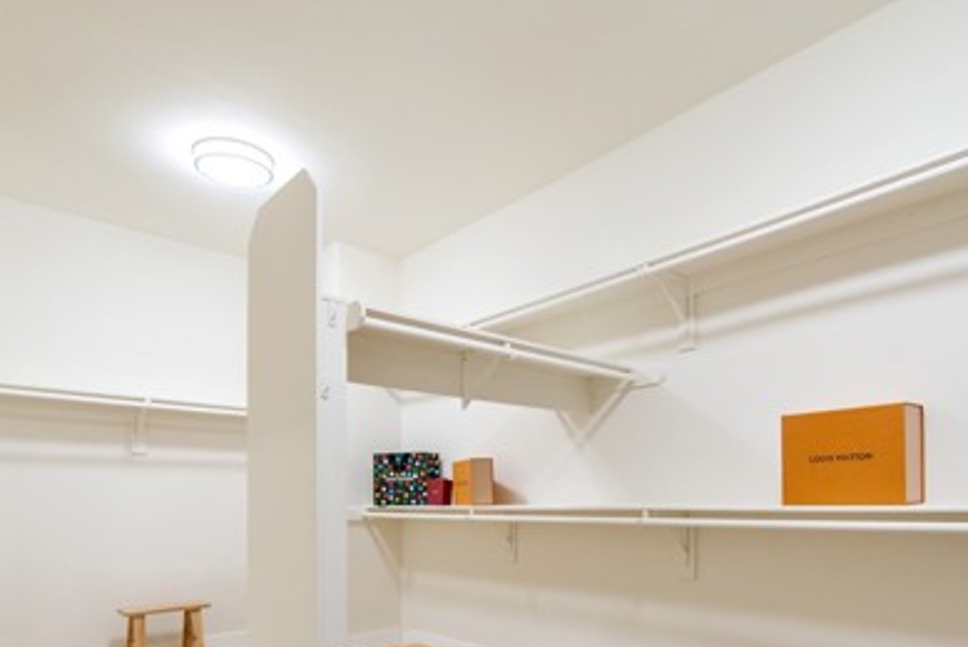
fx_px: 619
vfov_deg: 51.9
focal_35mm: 23
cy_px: 513
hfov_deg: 75.7
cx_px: 550
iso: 560
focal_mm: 14
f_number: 2.8
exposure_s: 1/125
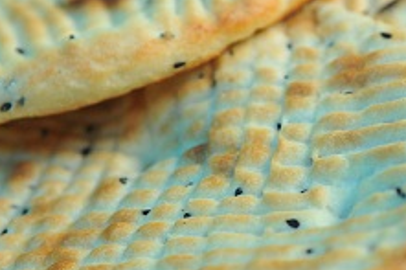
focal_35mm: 119
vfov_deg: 11.5
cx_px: 373
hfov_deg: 17.0
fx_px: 1341
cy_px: 142
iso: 1000
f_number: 3.5
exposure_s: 1/60
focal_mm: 38
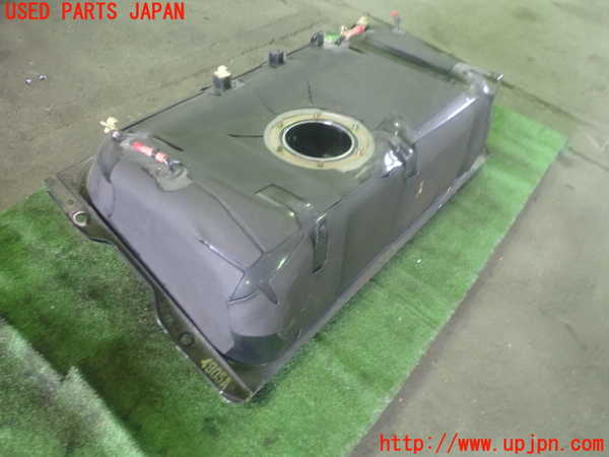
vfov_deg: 46.8
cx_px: 304
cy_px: 228
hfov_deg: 60.0
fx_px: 528
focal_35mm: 30
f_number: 2.3
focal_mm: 5.5
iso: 1250
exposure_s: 1/30
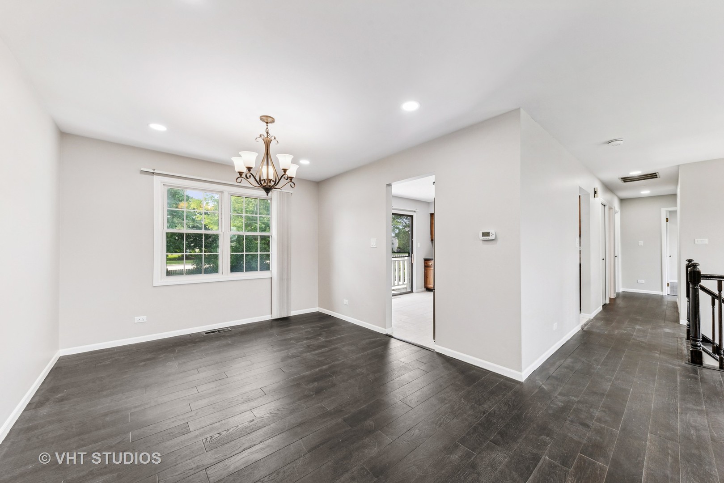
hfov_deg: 108.3
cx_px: 362
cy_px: 242
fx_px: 261
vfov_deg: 85.4
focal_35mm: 13
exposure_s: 1/25
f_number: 9
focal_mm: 13
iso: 200
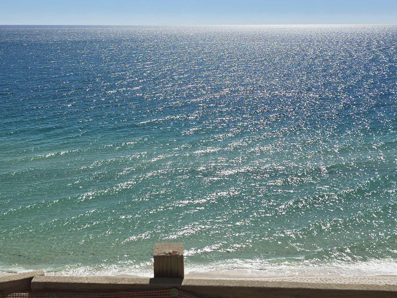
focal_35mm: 46
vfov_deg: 30.9
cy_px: 71
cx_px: 155
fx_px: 528
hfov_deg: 41.0
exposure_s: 1/1597
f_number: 1.7
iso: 12
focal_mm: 6.3
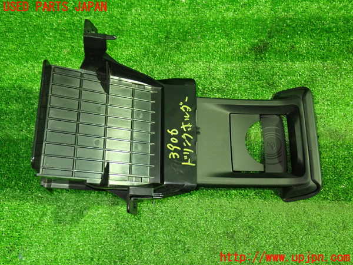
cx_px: 176
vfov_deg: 39.7
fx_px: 367
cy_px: 132
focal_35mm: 36
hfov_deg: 51.4
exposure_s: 1/20
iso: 800
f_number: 2.5
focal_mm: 6.37
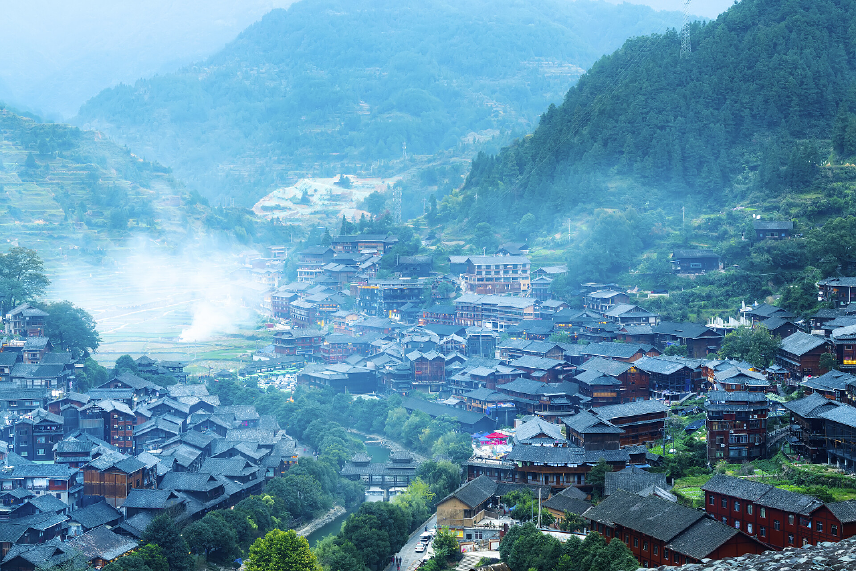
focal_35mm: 70
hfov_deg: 28.8
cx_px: 428
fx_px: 1665
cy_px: 286
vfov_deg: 19.5
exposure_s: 1/1.67
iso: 100
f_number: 11
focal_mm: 70
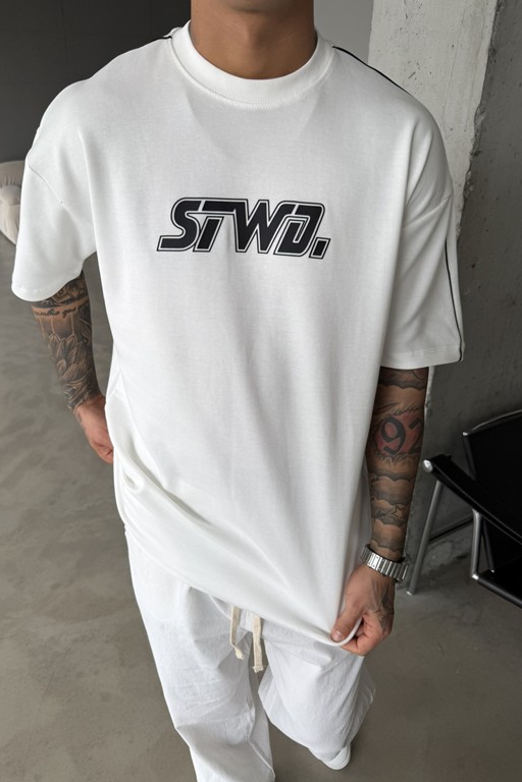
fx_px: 565
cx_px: 256
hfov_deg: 49.6
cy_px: 390
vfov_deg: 69.4
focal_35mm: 26
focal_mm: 6.76
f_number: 1.78
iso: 64
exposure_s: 1/270
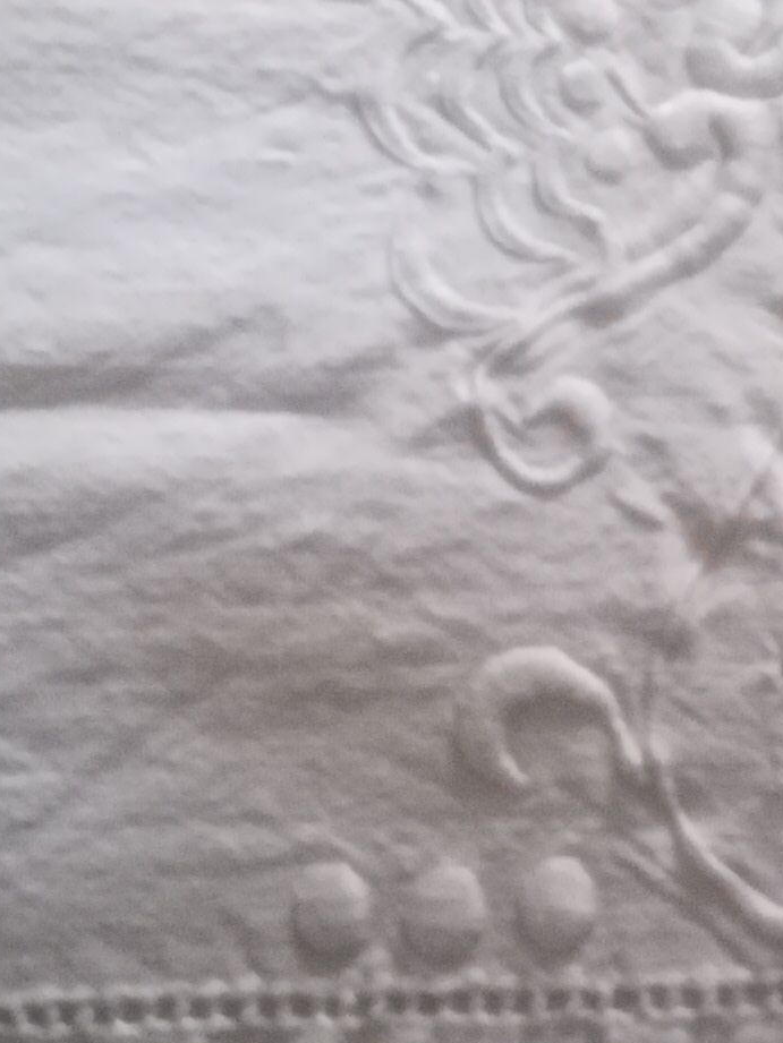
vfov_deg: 17.3
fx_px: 3377
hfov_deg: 12.9
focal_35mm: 112
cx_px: 896
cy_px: 109
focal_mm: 3.83
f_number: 2.2
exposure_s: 1/14.3
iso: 800
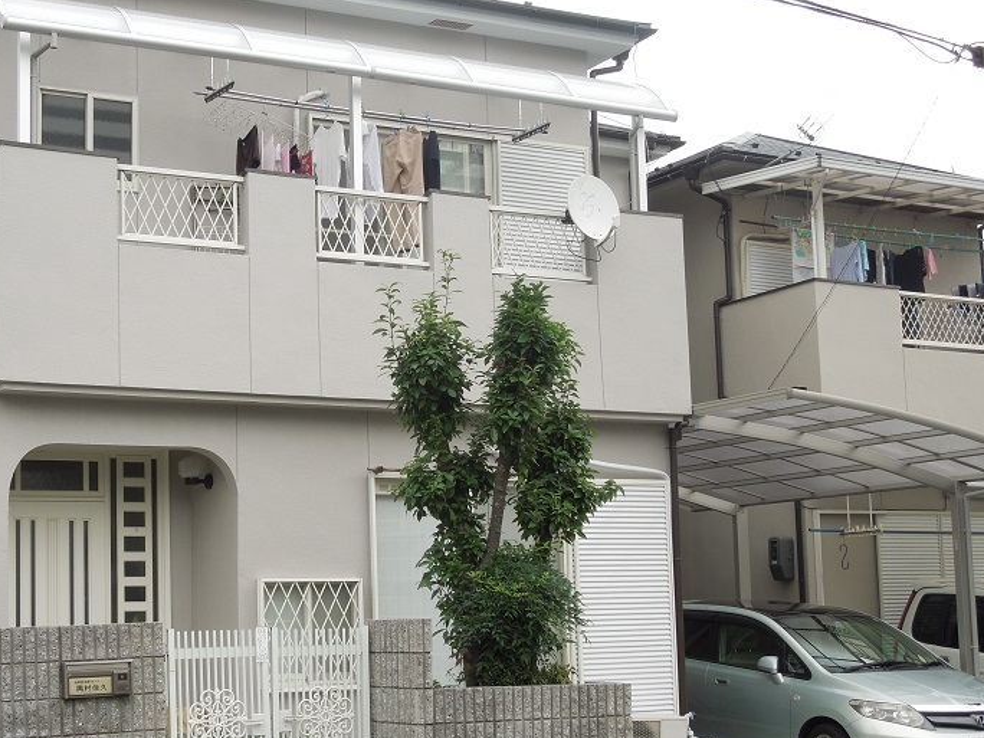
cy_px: 401
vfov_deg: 25.2
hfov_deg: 33.0
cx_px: 347
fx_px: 1649
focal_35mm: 58
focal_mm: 7.8
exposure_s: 1/250
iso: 100
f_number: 3.9
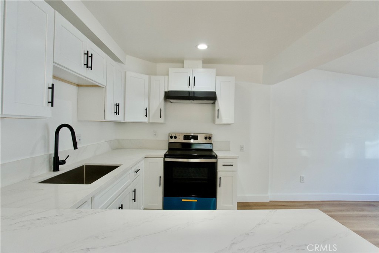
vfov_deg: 67.4
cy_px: 126
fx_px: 190
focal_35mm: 18
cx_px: 190
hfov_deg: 90.0
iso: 1250
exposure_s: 1/80
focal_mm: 12
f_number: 10
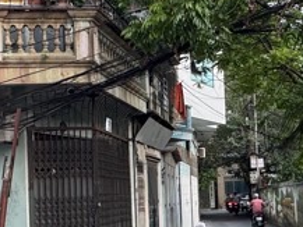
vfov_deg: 22.1
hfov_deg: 29.3
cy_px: 160
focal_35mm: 66
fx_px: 578
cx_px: 126
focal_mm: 2.22
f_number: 2.2
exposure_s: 1/99
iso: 64
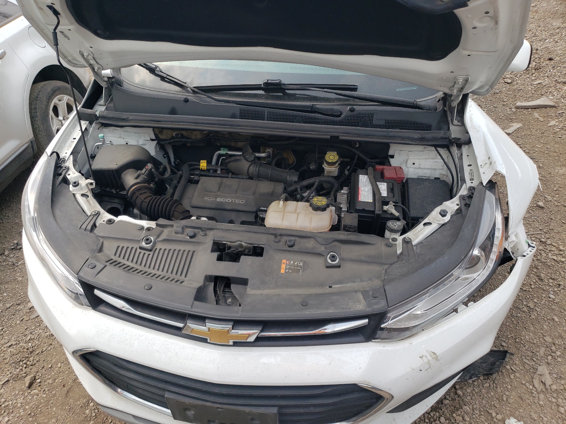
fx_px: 425
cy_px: 212
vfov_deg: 53.1
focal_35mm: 26
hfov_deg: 67.3
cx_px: 283
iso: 50
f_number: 1.5
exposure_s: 1/1429
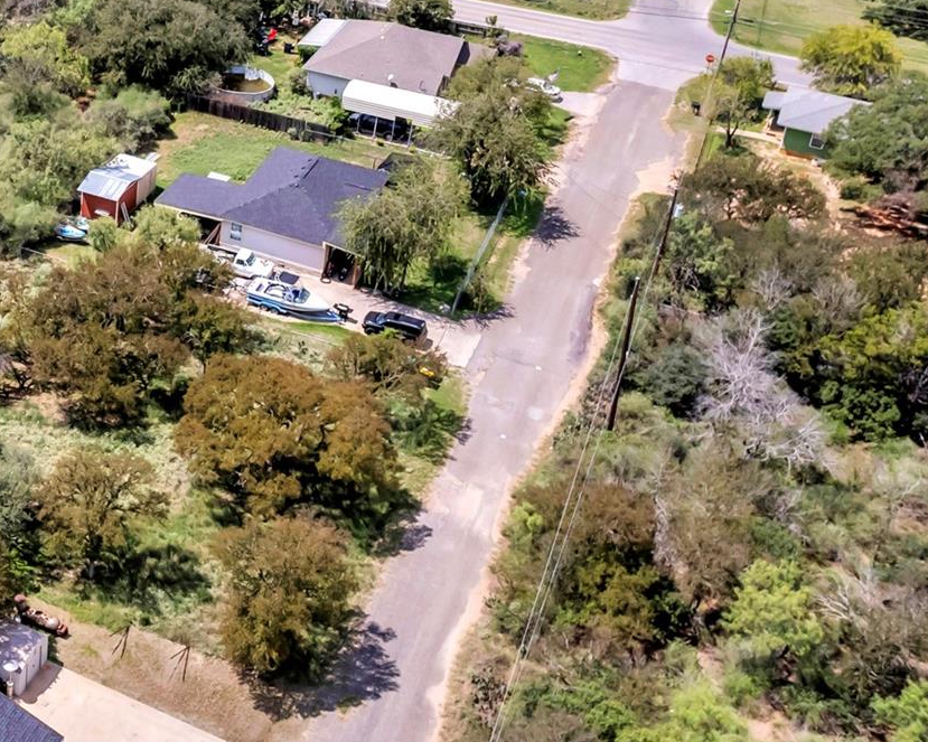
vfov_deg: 28.2
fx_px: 1401
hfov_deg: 32.0
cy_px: 35
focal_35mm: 51
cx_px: -112
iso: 150
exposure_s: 1/3200
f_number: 2.8
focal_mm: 8.38
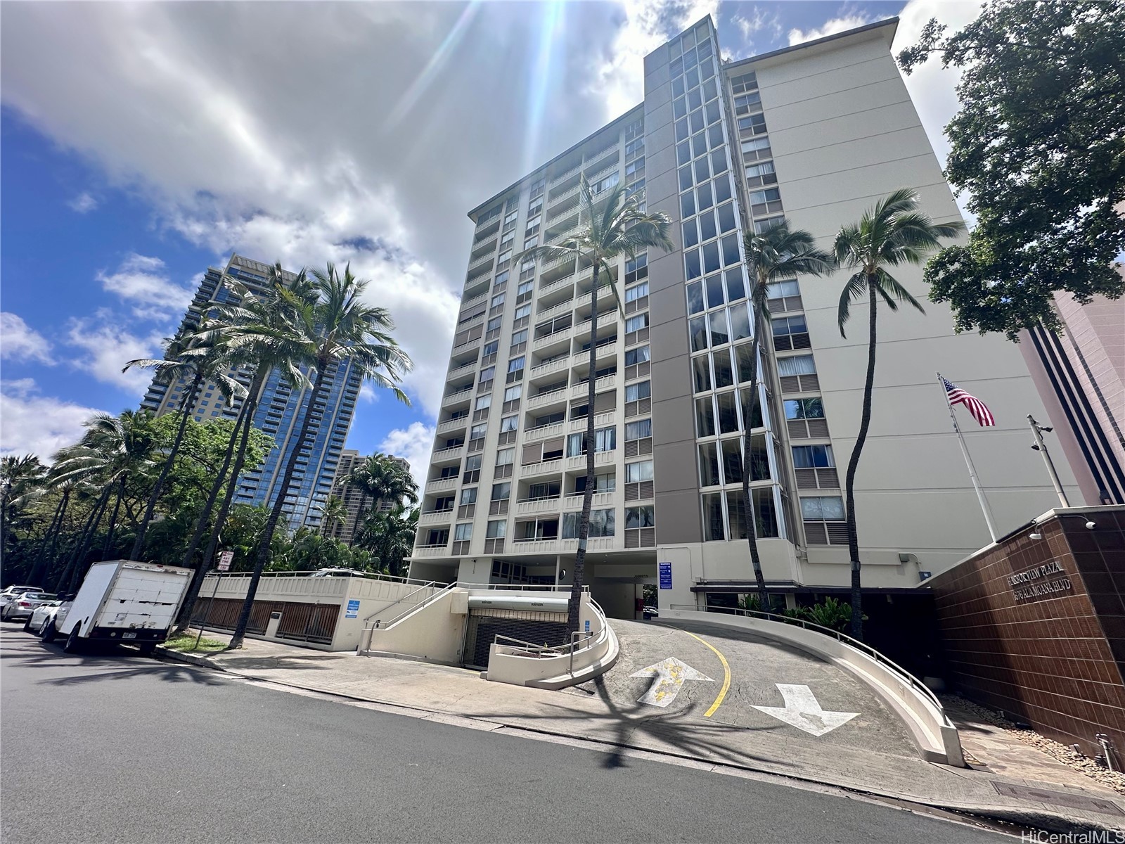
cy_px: 422
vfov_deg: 85.7
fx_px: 455
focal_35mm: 14
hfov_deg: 102.1
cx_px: 562
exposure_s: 1/1742
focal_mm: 2.22
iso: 50
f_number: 2.2
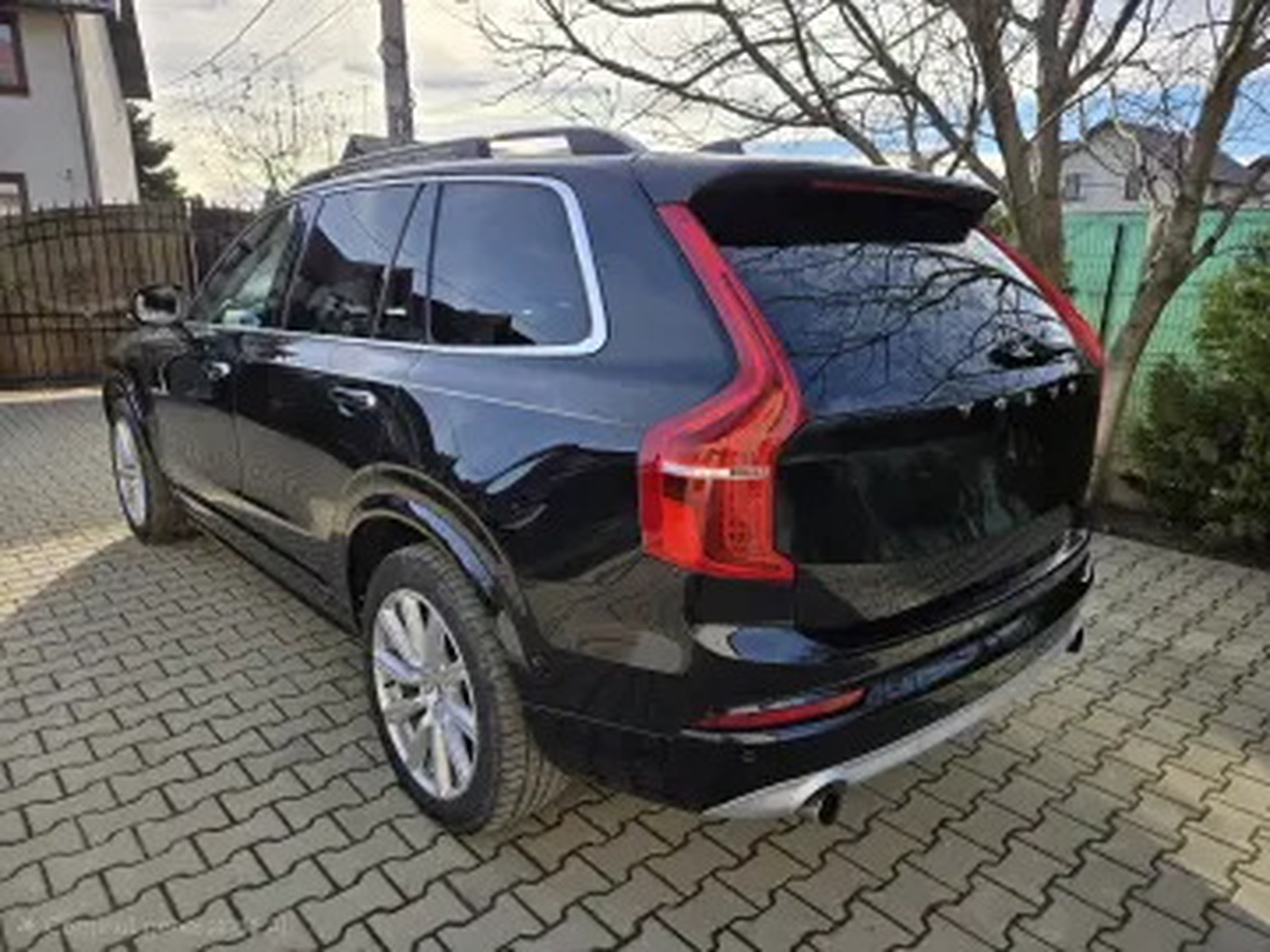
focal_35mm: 23
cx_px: 635
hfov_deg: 73.9
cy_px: 476
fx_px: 844
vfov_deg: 58.9
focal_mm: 5.4
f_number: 1.8
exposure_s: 1/3333
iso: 50
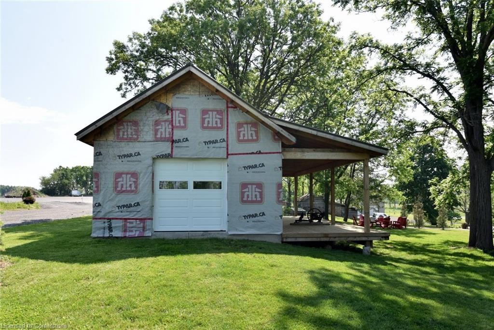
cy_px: 165
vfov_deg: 67.4
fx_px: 247
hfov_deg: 90.0
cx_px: 247
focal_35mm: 18
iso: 640
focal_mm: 18
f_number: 11
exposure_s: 1/500
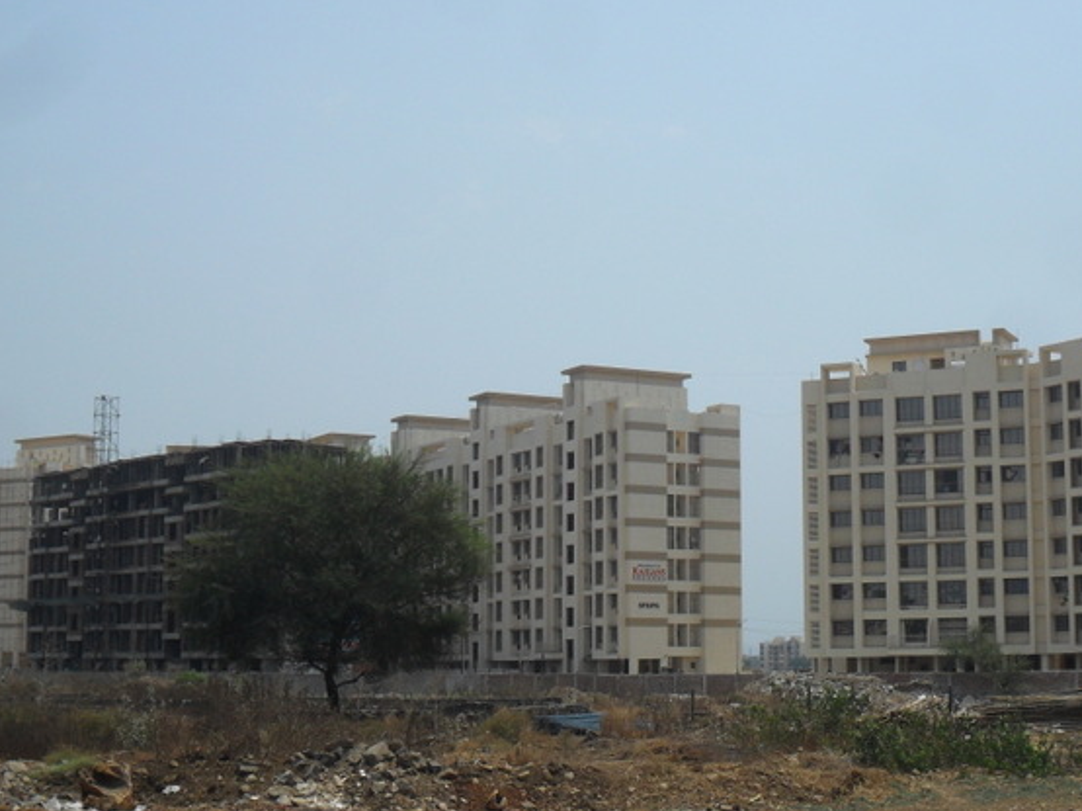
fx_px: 1937
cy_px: 443
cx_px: 684
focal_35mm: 62
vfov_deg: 23.6
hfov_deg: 31.1
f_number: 11.3
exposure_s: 1/250
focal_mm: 7.8
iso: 100
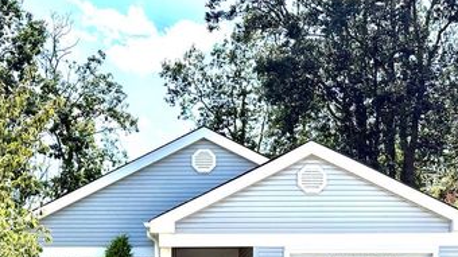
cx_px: 197
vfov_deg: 15.4
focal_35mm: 77
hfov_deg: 27.5
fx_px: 935
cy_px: 246
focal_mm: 6.76
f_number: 1.78
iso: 100
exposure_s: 1/4878
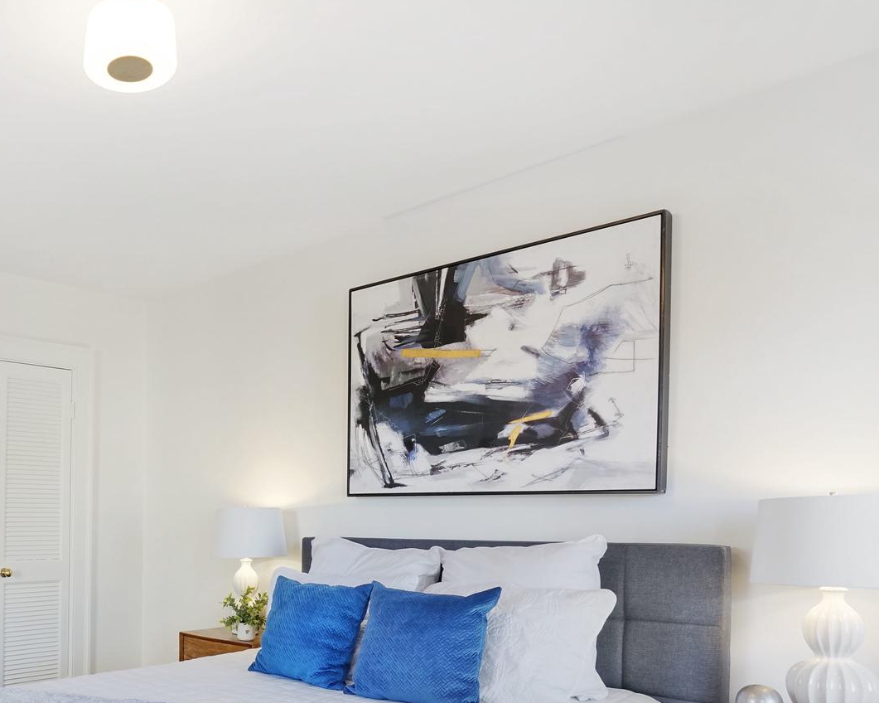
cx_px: 142
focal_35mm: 29
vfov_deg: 47.9
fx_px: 754
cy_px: 532
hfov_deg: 55.0
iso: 1250
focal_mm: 16
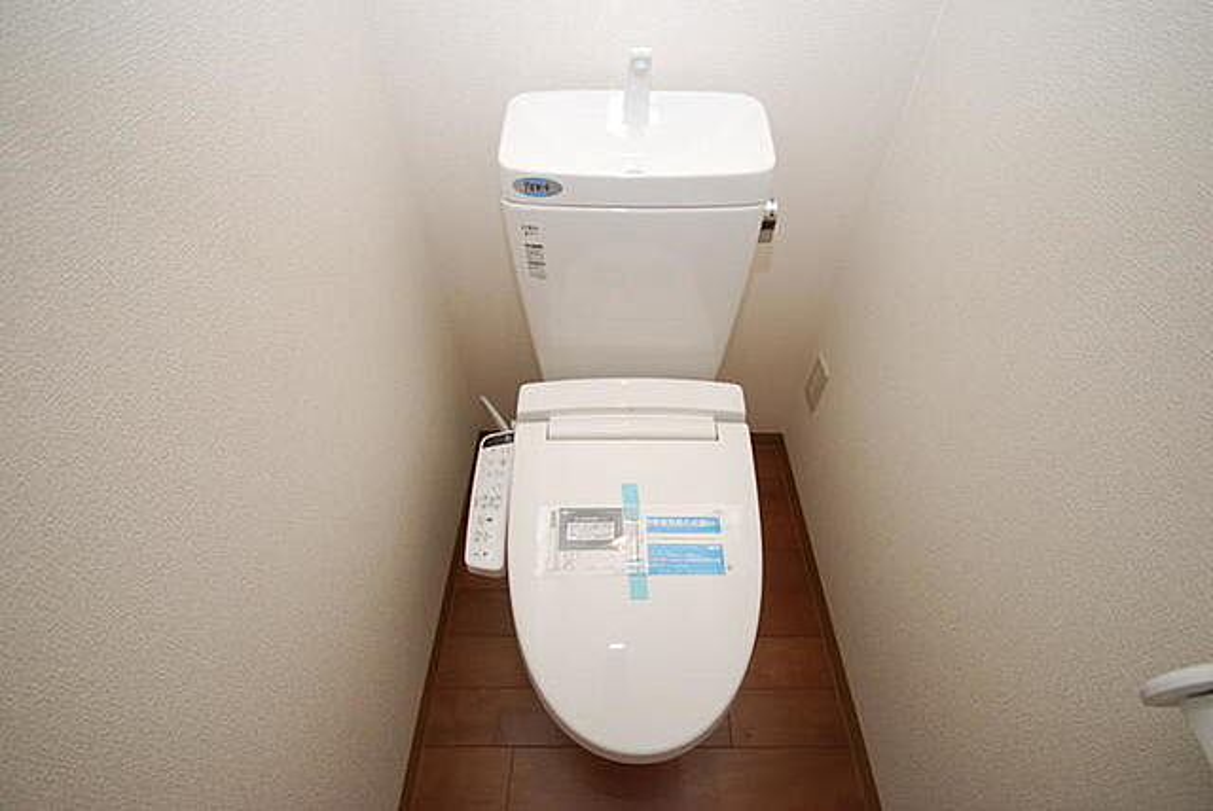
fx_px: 708
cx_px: 606
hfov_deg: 81.2
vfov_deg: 59.6
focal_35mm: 21
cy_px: 406
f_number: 5
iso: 200
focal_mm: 14
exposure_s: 1/60
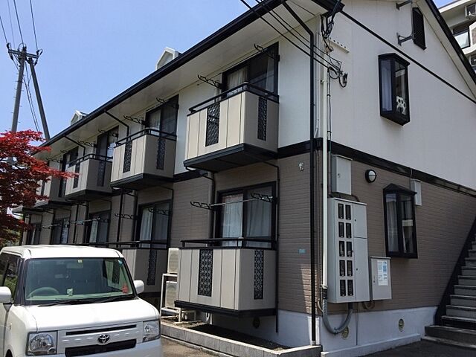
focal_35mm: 29
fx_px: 399
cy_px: 178
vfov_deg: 48.2
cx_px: 238
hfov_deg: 61.7
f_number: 2.2
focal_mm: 4.15
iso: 32
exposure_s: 1/1412
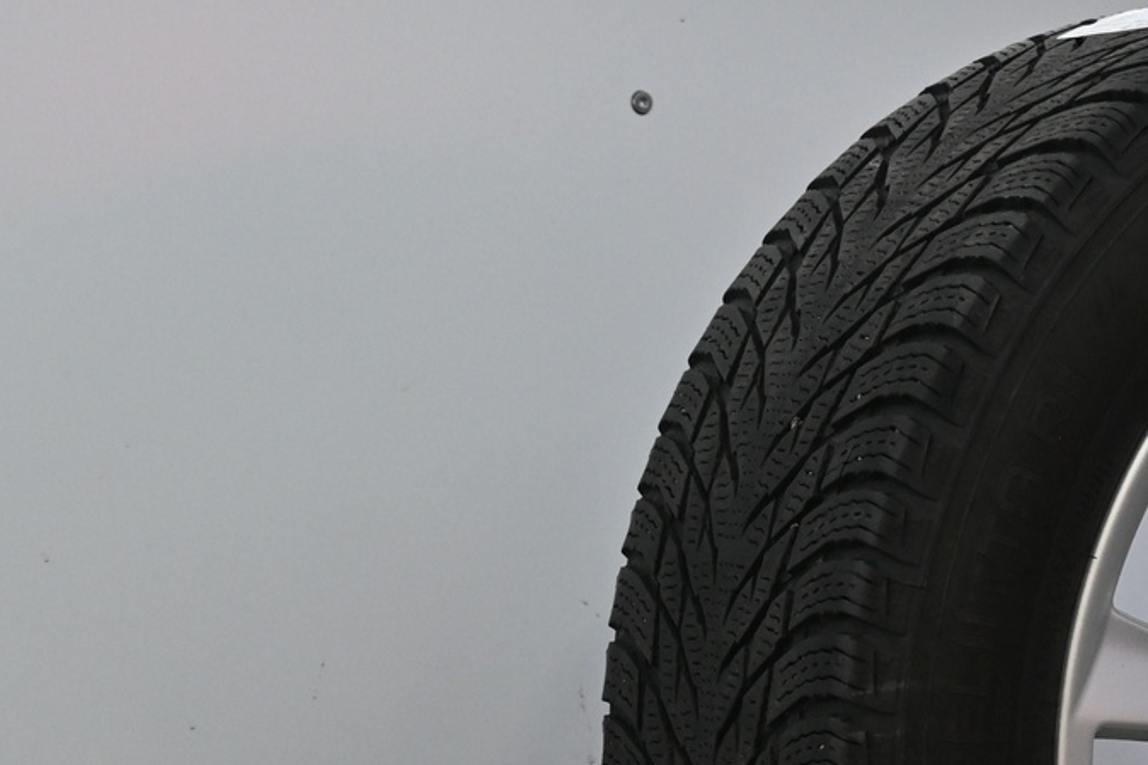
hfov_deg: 17.4
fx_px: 3622
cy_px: 774
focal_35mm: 114
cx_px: 1291
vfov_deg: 11.9
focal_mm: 31.5
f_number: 5
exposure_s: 1/50
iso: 1100
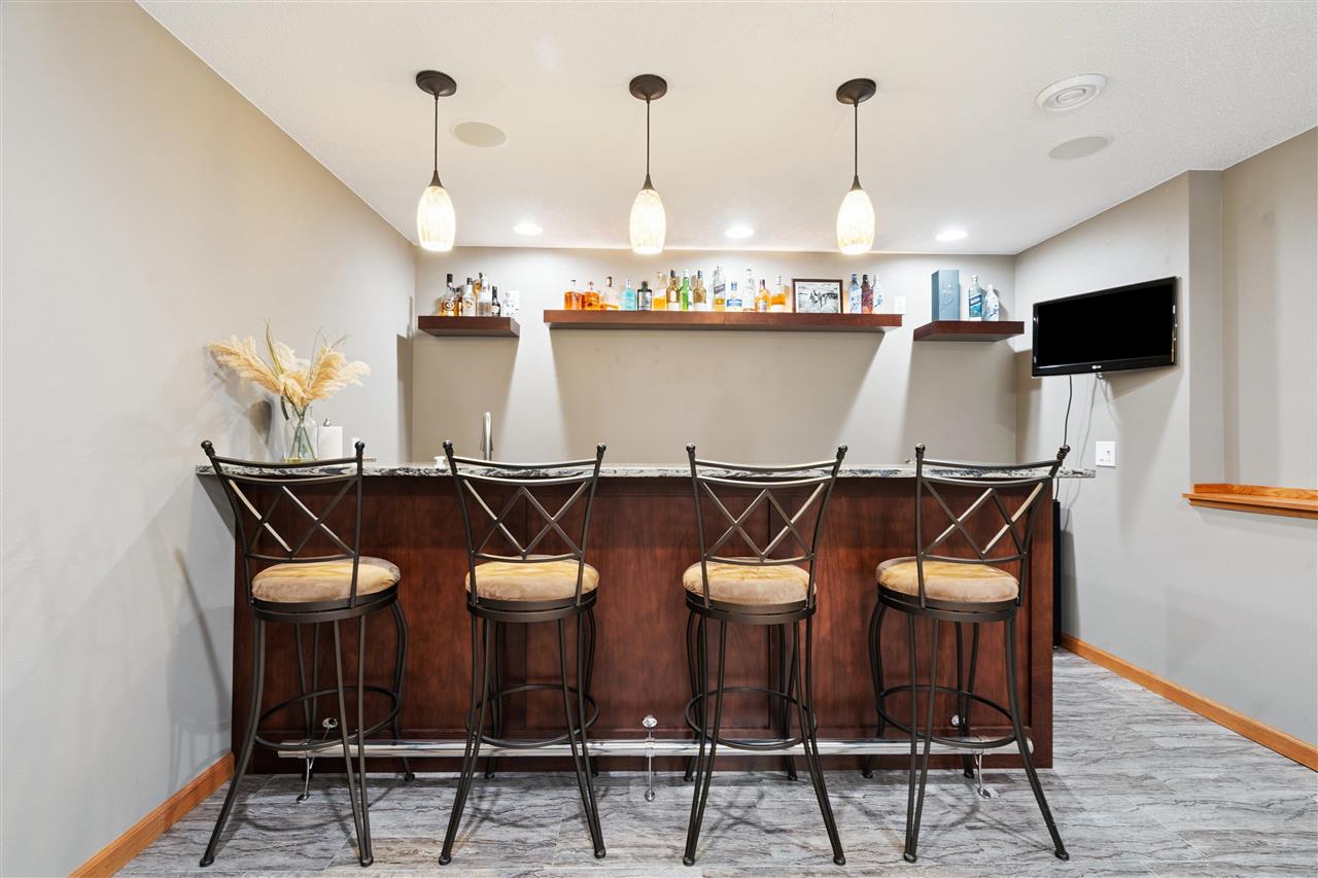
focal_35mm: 16
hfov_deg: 96.7
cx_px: 659
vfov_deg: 73.7
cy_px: 439
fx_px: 586
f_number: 10
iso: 400
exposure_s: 1/1.25
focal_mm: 16
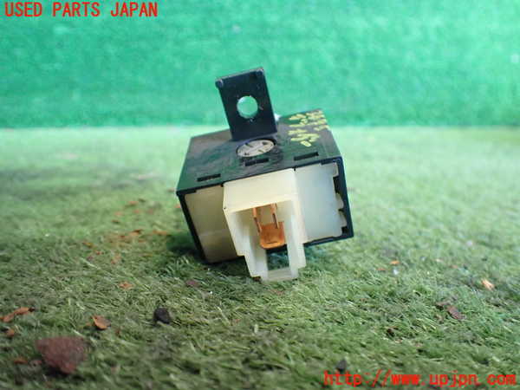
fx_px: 451
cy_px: 195
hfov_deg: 60.0
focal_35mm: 30
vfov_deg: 46.8
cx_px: 260
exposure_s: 1/50
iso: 800
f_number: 2.3
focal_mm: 5.4
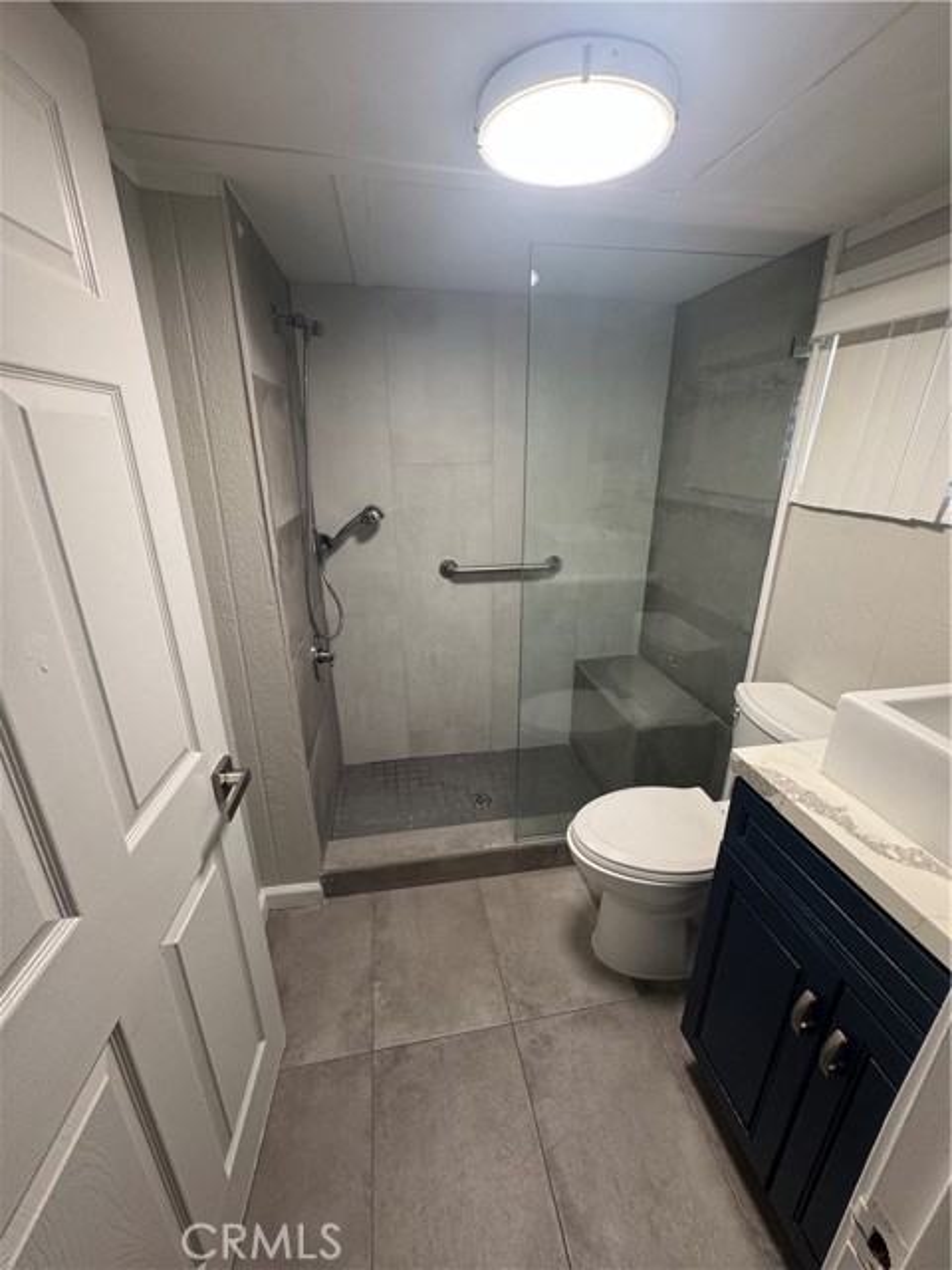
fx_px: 513
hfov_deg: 85.7
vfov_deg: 102.1
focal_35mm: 14
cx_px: 476
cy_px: 635
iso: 160
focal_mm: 2.22
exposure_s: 1/60
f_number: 2.2
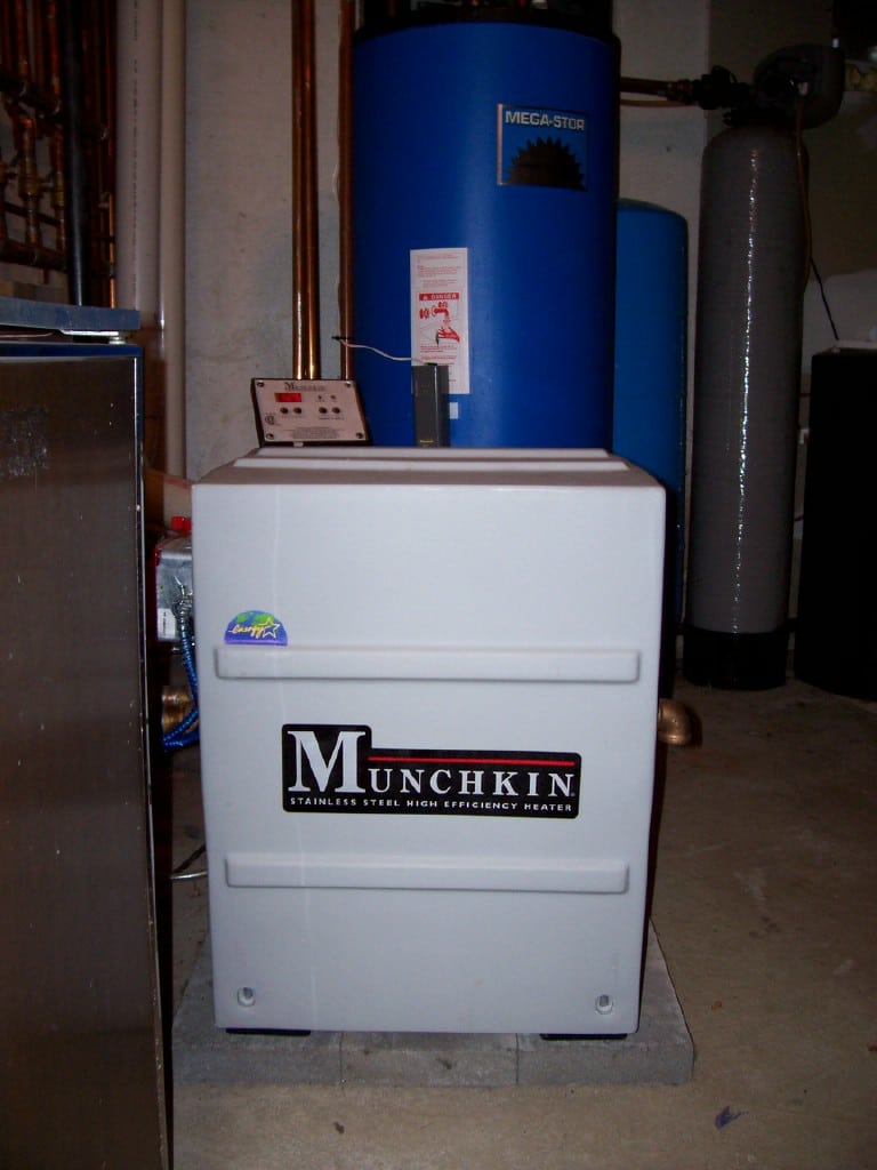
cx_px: 438
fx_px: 1149
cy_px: 585
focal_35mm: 34
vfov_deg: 54.0
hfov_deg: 41.8
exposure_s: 1/64
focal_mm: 5.6
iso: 80
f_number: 2.7
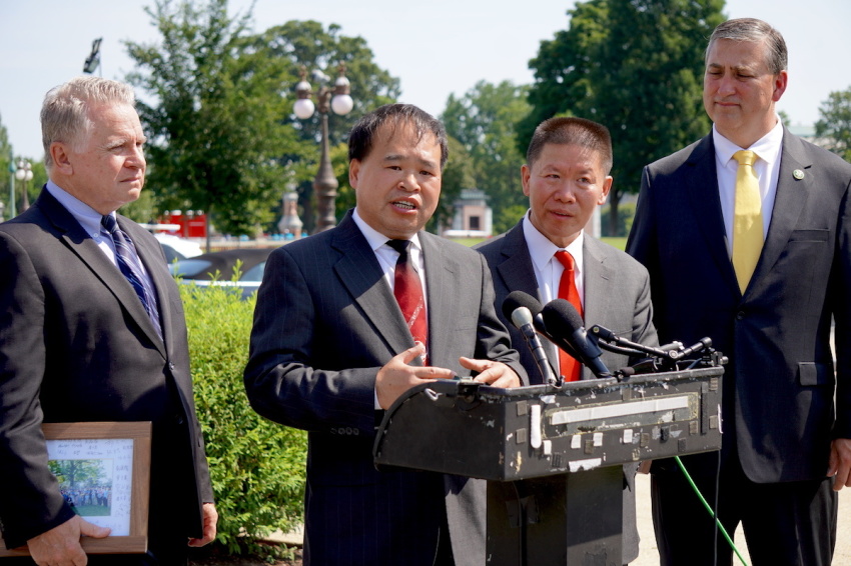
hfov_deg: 24.6
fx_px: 1949
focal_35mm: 82
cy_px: 283
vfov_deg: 16.5
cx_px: 426
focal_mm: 55
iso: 100
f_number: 5
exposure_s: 1/320
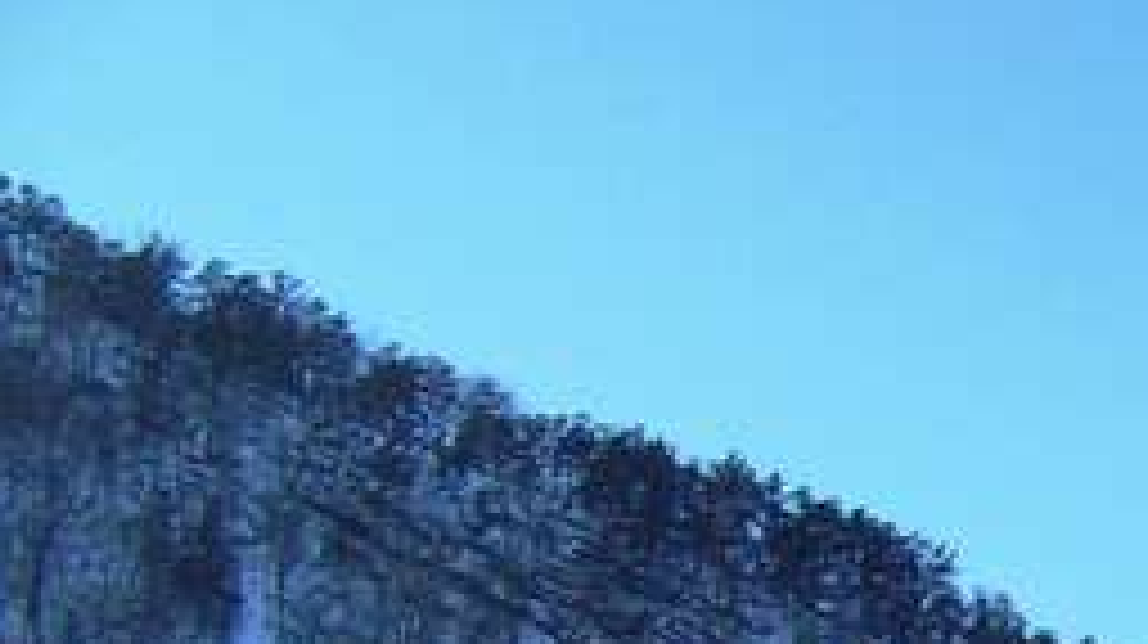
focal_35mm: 123
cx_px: 1724
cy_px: 1121
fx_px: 3741
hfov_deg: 16.0
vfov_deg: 9.4
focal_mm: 5.85
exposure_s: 1/640
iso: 64
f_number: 2.8
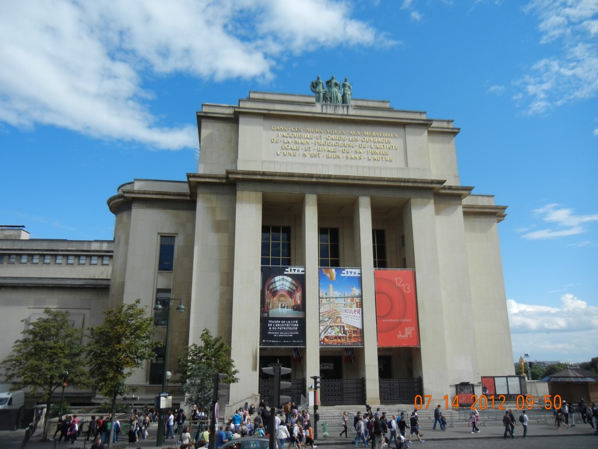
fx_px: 518
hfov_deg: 60.0
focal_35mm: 30
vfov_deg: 46.8
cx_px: 299
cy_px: 224
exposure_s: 1/433
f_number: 7
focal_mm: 5.4
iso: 160
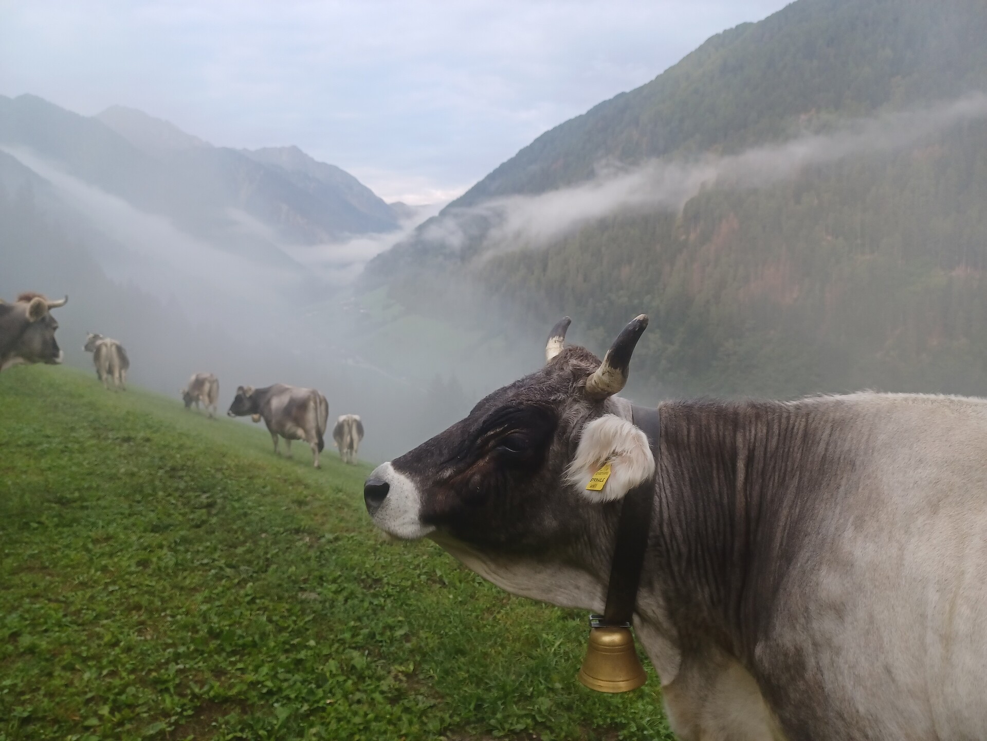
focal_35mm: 25
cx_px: 494
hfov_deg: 69.4
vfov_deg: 54.9
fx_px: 713
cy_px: 370
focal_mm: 4.6
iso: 50
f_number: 1.8
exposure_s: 1/100
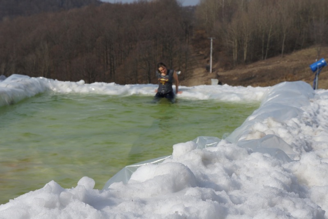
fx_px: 751
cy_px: 110
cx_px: 164
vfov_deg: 16.5
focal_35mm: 82
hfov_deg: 24.6
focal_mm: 55
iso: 200
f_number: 9
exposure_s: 1/800
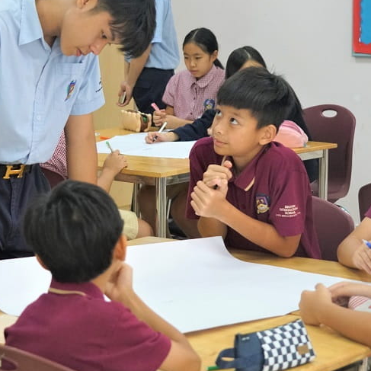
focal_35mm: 96
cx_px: 127
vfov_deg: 18.1
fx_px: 1164
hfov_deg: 18.1
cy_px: 164
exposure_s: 1/160
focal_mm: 55
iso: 2000
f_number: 5
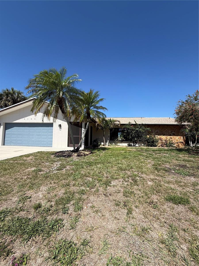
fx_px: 107
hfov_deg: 85.7
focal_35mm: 14
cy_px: 133
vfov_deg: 102.1
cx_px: 100
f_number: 2.2
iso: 50
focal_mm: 2.22
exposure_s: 1/1745
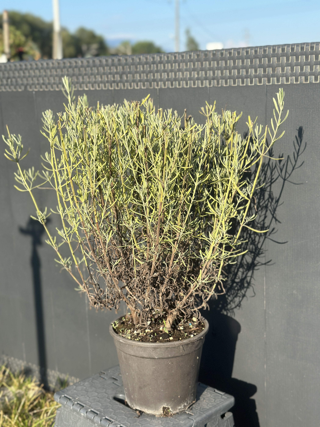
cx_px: 160
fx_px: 592
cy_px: 214
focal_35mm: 48
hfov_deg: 30.3
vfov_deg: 39.7
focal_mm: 6.86
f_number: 1.78
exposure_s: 1/2469
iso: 100
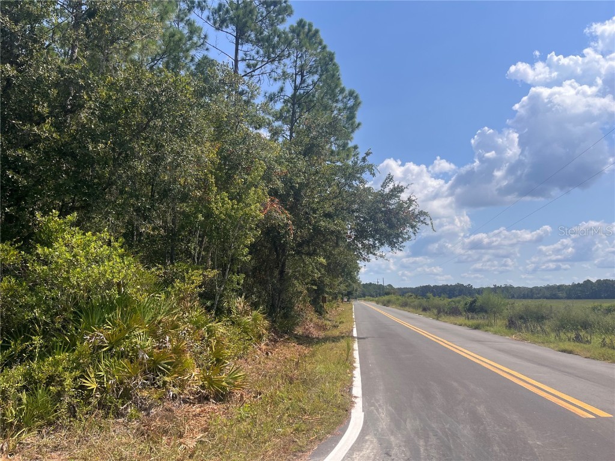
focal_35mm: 26
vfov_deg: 53.1
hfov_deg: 67.3
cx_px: 308
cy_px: 230
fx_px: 462
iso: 50
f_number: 1.6
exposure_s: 1/4854
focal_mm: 5.1
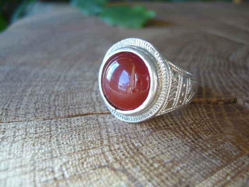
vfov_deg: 40.7
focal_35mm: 35
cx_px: 124
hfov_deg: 52.6
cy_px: 94
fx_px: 252
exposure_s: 1/30
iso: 80
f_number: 2.8
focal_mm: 5.8
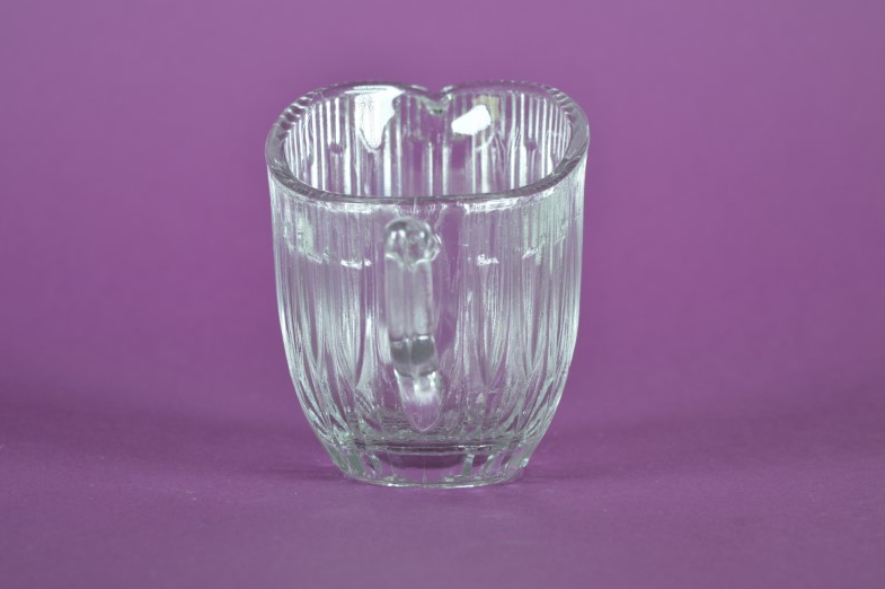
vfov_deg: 14.4
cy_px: 276
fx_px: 2323
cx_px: 449
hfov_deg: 21.6
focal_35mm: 95
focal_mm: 55
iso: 100
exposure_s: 1/60
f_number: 5.6
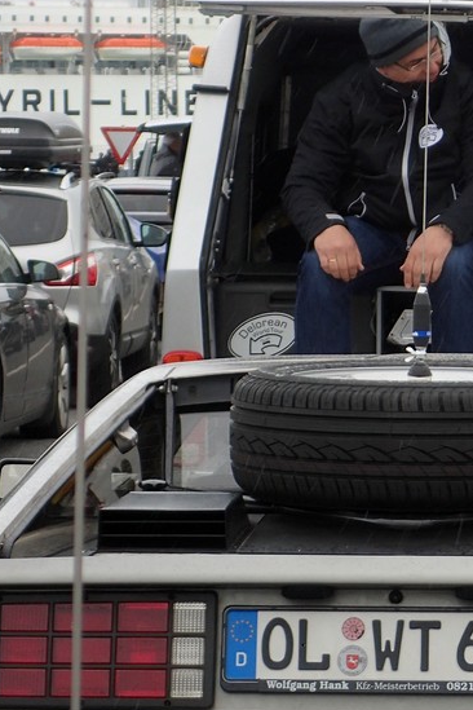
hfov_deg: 7.0
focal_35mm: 194
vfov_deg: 10.6
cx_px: 523
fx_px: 3823
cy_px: 269
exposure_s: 1/200
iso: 125
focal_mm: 18
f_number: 4.9
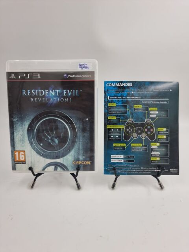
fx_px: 175
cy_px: 126
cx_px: 94
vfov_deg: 71.6
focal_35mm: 24
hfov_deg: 56.8
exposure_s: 1/120
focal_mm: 6.7
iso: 50
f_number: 1.8
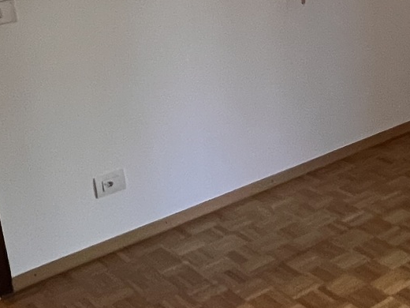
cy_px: 32
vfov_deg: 22.4
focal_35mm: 64
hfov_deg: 28.4
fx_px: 758
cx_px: 412
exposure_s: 1/60
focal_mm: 1.57
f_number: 1.8
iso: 500
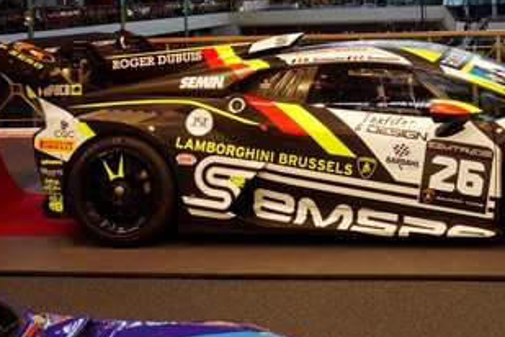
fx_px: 926
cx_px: 394
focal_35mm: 66
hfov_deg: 29.9
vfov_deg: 20.1
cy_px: 18
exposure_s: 1/50
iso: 125
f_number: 2.8
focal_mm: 12.78
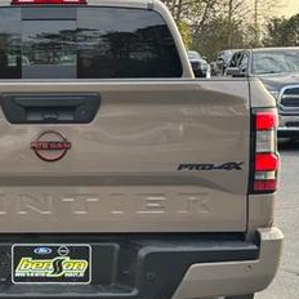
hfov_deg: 18.6
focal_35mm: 92
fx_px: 899
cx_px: 43
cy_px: 178
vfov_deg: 18.9
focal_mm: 6.76
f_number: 1.78
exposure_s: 1/224
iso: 64
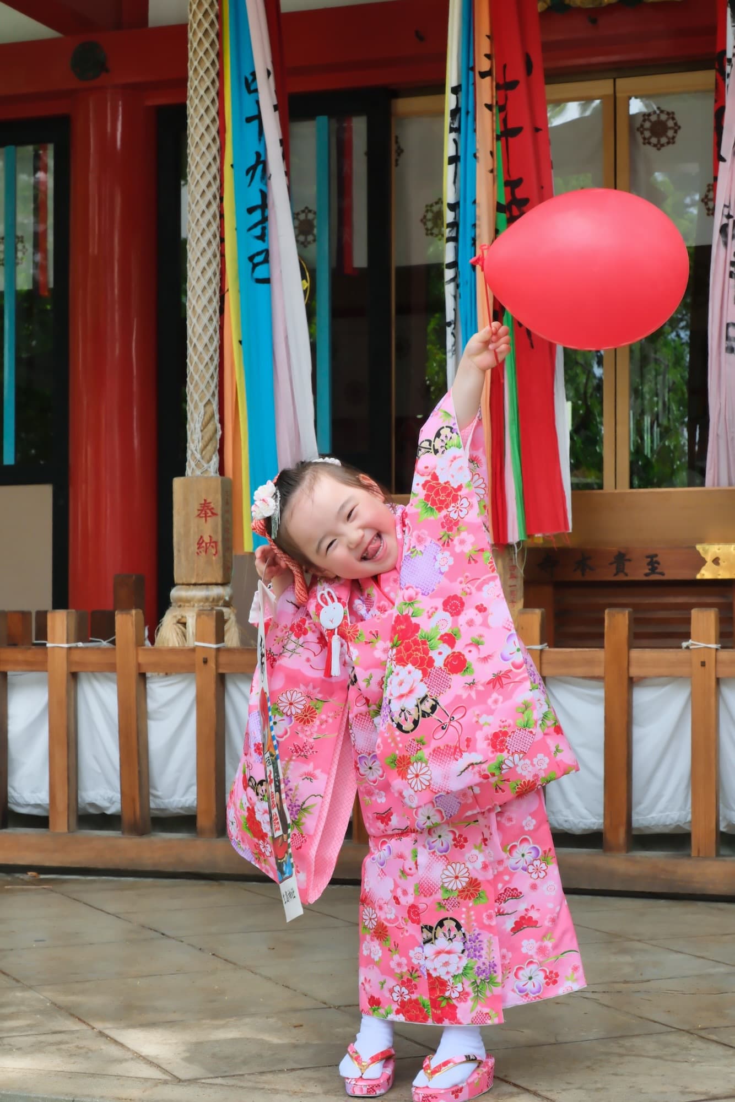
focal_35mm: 58
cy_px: 551
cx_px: 368
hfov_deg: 23.4
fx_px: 1775
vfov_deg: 34.5
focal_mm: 38.8
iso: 800
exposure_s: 1/250
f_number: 9
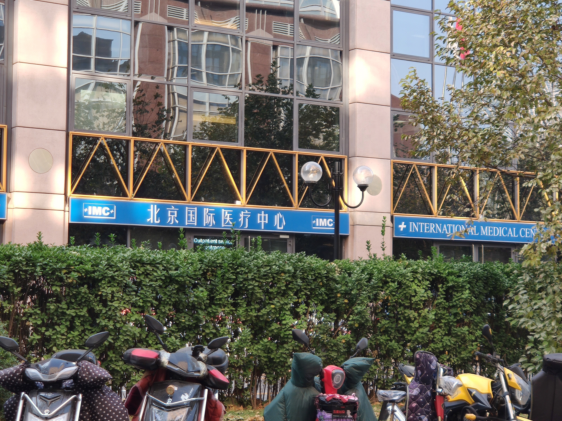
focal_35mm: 71
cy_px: 210
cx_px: 281
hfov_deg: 27.4
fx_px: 1153
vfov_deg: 20.7
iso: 142
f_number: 2.2
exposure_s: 1/100
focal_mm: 6.22
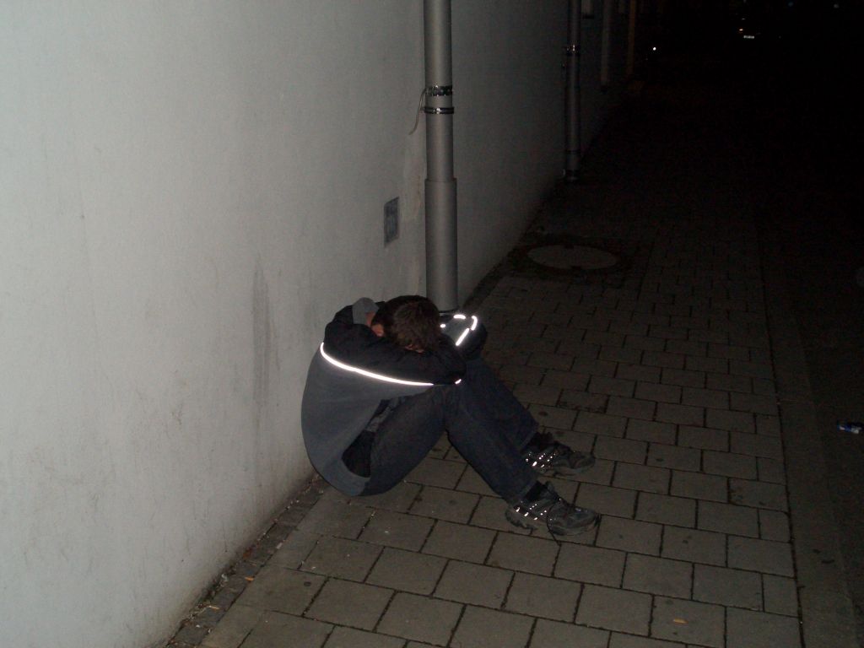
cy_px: 324
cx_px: 432
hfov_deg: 51.4
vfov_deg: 39.7
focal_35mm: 36
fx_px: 899
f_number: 4
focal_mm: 4.8
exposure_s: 1/40
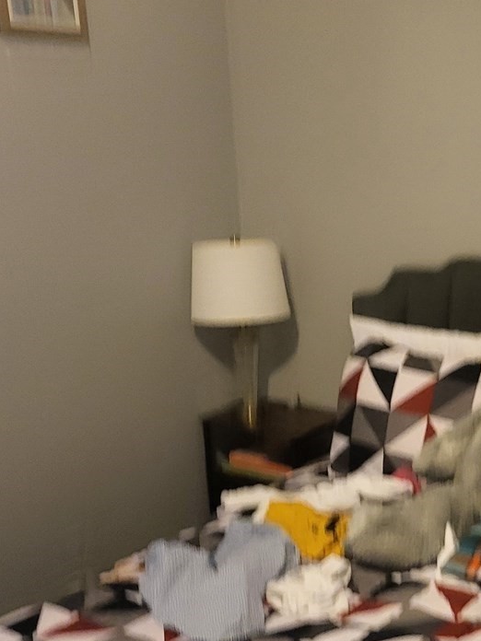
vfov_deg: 35.9
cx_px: 427
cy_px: 413
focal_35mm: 53
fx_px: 982
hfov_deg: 26.7
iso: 500
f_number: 1.8
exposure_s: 1/24
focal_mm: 5
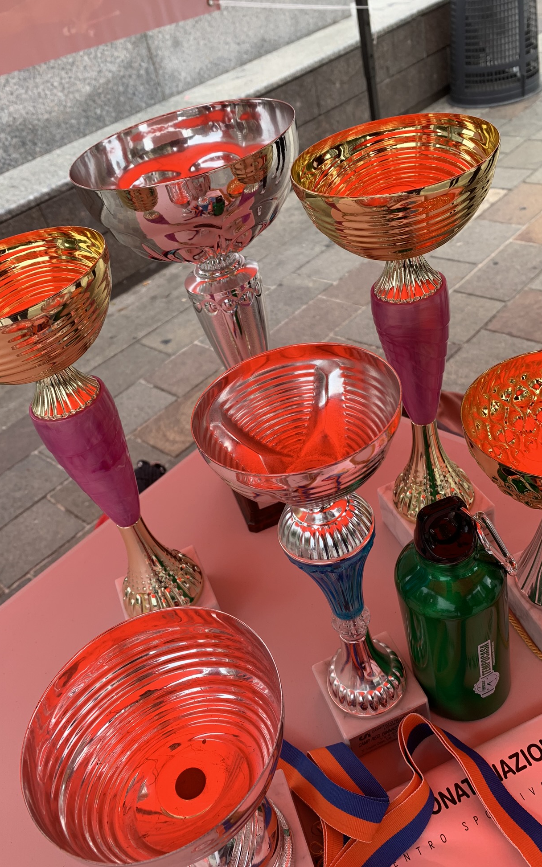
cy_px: 425
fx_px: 685
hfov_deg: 43.1
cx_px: 280
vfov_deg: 64.6
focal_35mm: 29
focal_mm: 4.25
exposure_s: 1/608
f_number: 1.8
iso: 25
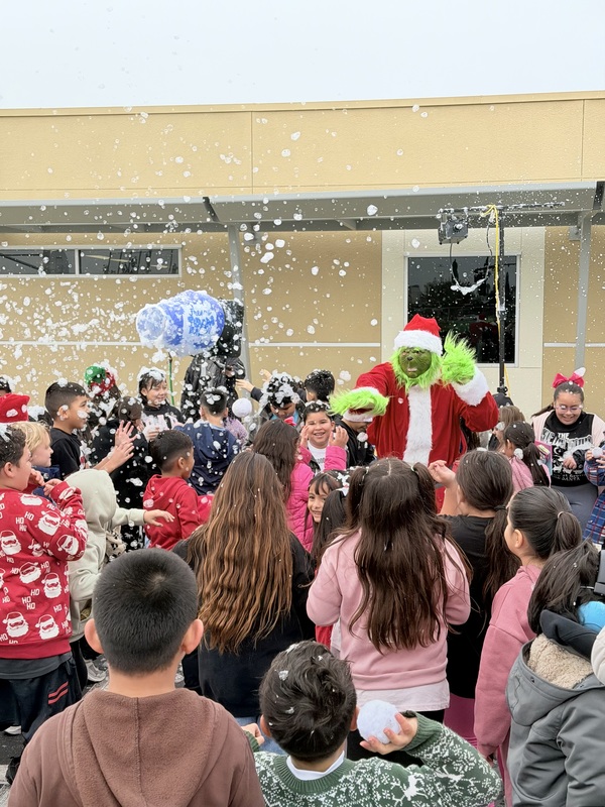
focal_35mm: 48
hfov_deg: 30.3
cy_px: 404
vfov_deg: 39.7
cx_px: 302
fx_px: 1119
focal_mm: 6.76
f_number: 1.78
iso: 64
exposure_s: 1/917
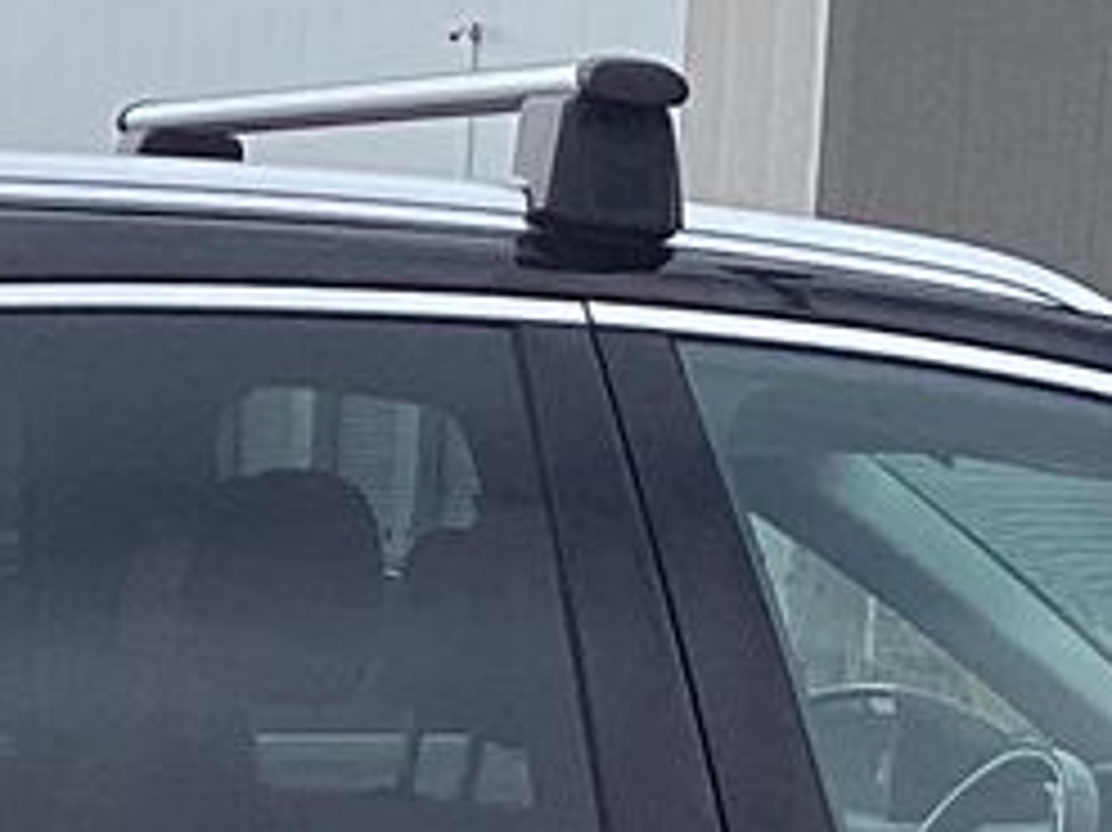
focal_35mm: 201
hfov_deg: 9.8
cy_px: 1808
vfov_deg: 7.1
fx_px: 6454
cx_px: 558
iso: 25
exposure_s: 1/947
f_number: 2.4
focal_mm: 3.3
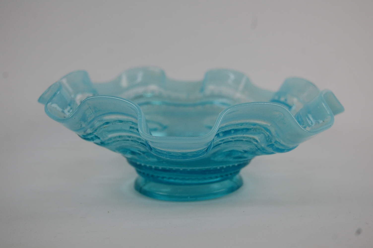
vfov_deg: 22.6
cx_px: 186
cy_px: 124
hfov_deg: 33.4
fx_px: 621
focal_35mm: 60
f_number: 5.6
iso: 400
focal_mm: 40
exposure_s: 1/125
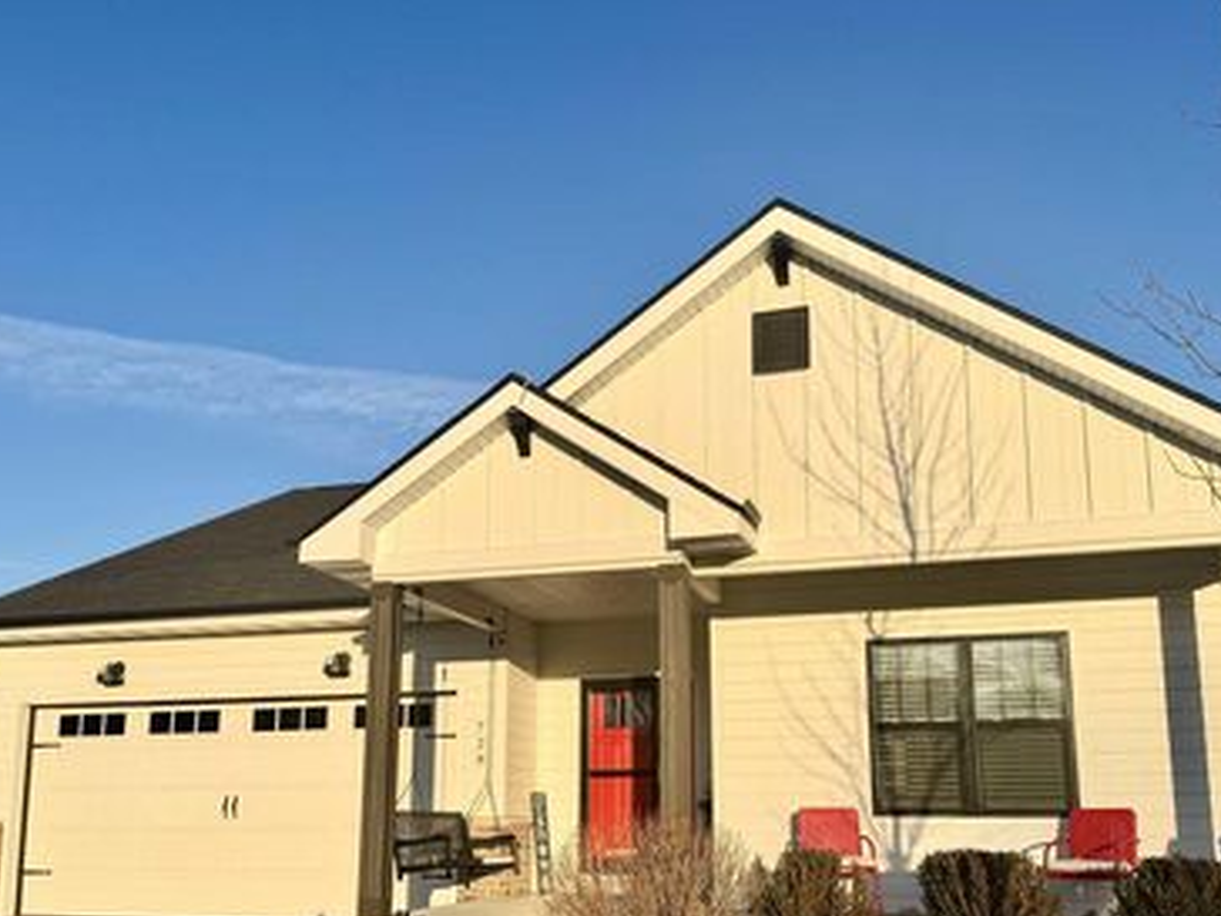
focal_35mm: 33
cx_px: 624
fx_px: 1164
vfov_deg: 42.3
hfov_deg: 55.3
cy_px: 619
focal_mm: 6.76
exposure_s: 1/5348
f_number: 1.78
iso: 80
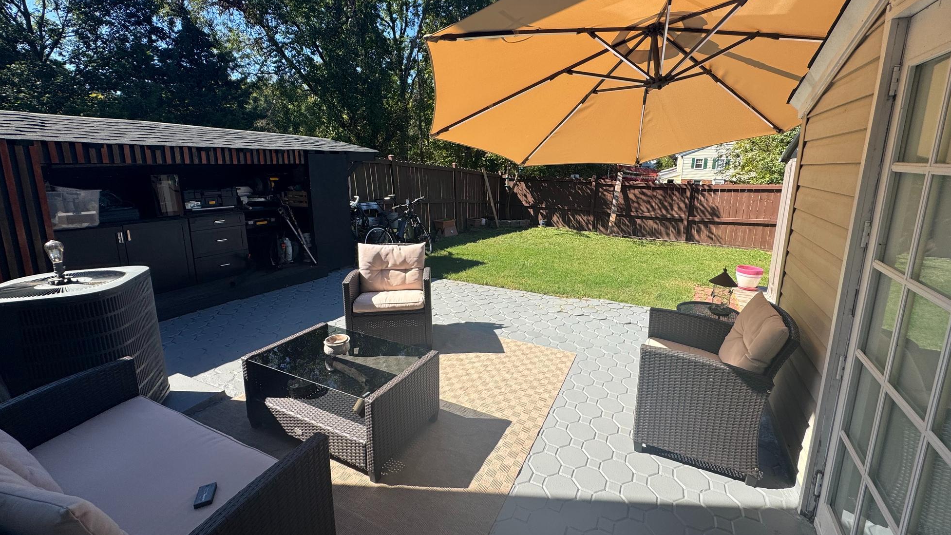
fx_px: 403
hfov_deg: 99.3
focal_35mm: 16
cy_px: 238
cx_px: 490
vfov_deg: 66.9
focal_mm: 2.22
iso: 50
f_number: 2.2
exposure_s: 1/932
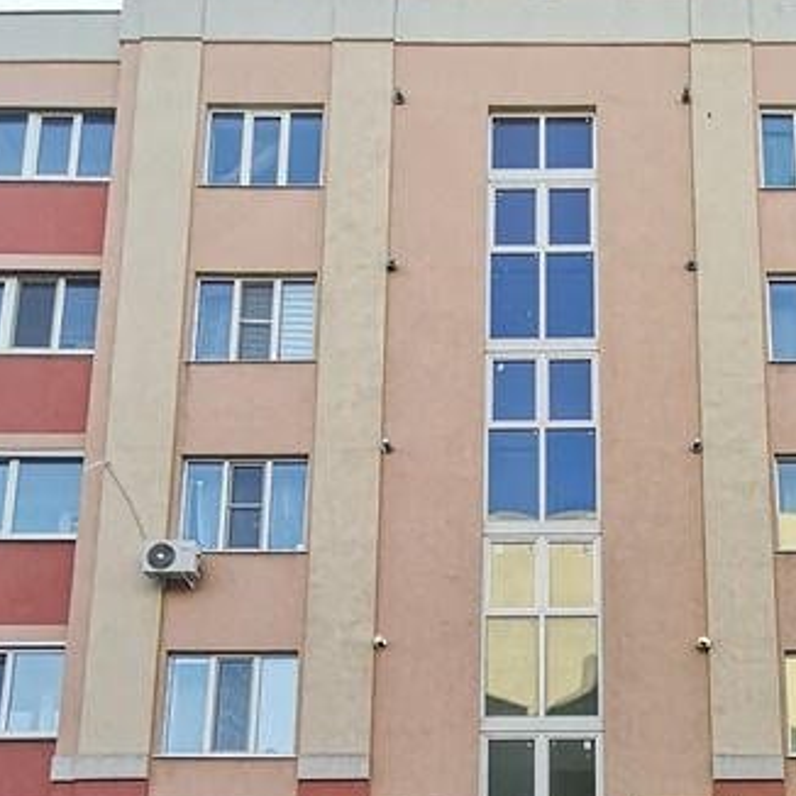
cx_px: 591
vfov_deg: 36.5
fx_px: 1093
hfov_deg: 39.0
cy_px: 774
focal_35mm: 42
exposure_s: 1/259
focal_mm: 1.78
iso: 50
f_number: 2.4
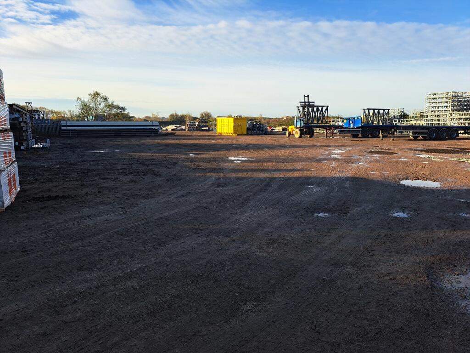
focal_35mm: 24
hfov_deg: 71.6
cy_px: 176
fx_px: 326
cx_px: 235
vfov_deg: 56.8
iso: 50
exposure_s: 1/889
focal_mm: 5.23
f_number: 1.8
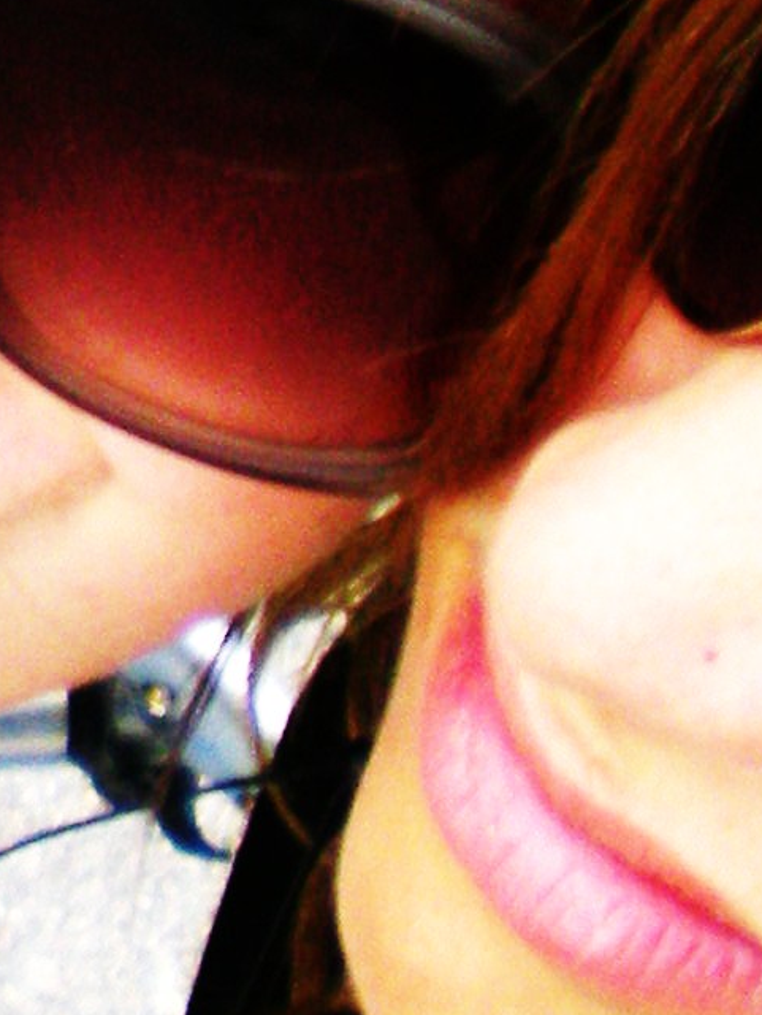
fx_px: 5340
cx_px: -778
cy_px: 40
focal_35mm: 182
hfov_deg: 7.8
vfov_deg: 10.8
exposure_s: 1/61.3
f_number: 3.1
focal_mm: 6.3
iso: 85
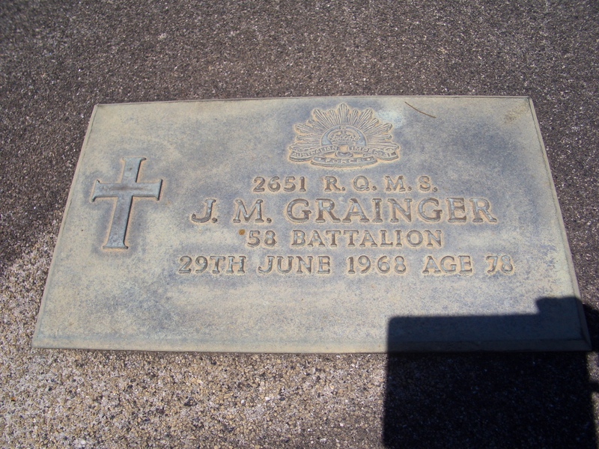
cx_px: 300
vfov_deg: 40.7
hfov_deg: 52.6
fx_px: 606
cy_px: 224
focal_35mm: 35
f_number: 4.3
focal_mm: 5.8
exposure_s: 1/800
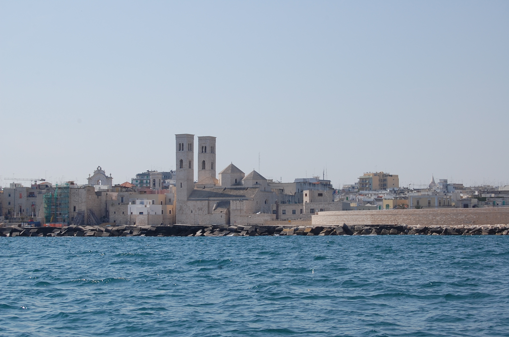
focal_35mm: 82
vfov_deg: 16.5
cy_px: 168
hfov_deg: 24.7
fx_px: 1164
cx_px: 254
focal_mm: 55
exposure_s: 1/500
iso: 200
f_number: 11
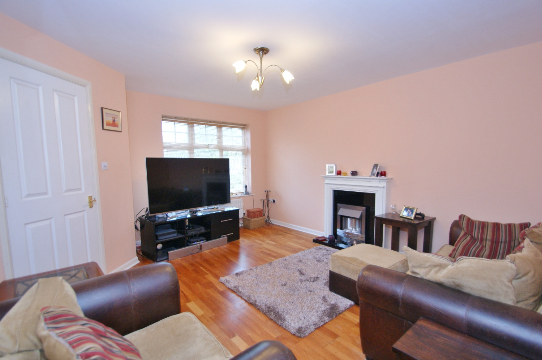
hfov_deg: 96.8
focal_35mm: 16
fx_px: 241
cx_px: 272
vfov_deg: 73.6
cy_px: 189
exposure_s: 1/25
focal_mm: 10
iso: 400
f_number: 3.5
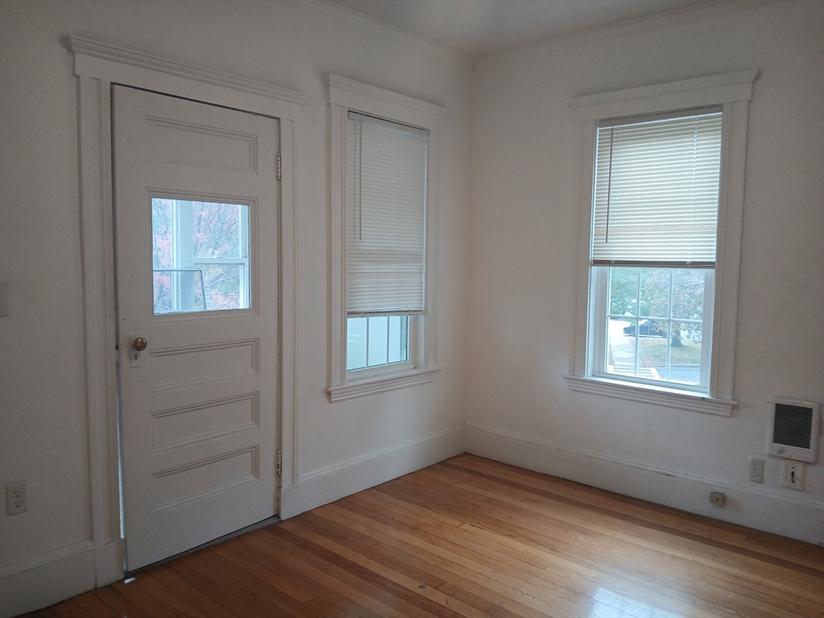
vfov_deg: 53.1
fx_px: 619
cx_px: 412
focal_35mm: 26
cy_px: 309
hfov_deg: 67.3
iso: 125
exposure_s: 1/60
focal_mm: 3.98
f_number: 1.8
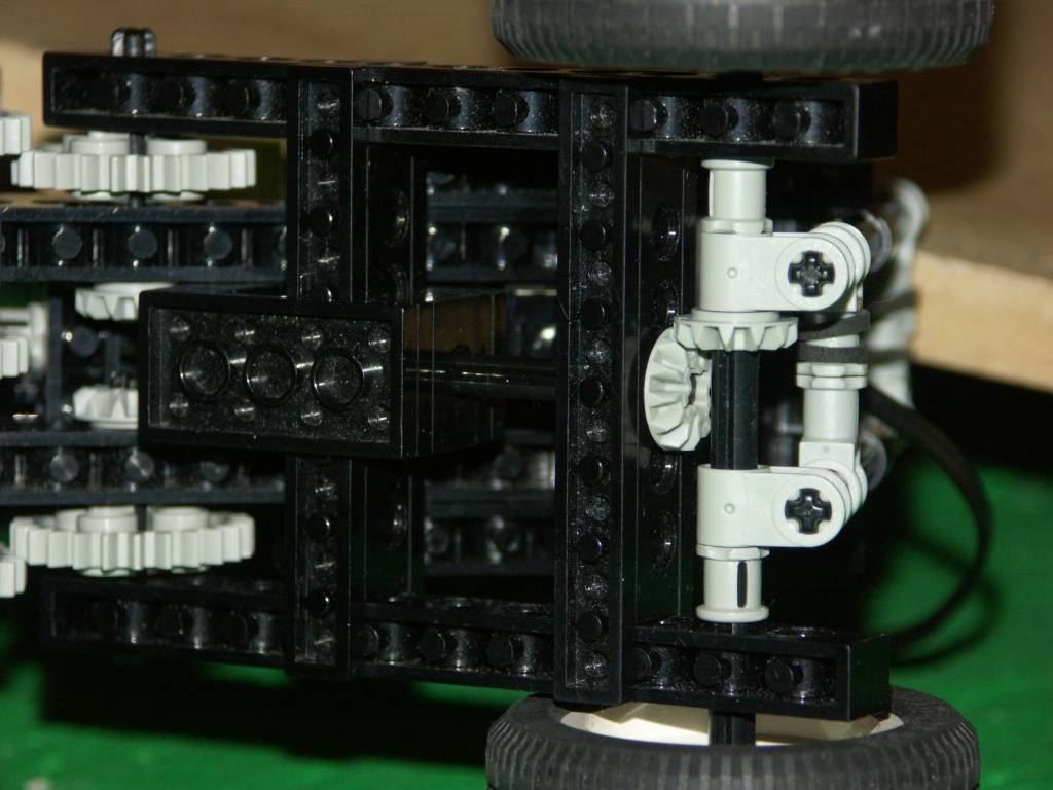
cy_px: 395
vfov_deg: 7.4
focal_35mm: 200
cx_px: 526
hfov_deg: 9.9
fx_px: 6084
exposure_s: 1/200
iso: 200
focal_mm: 50.8
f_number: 3.5
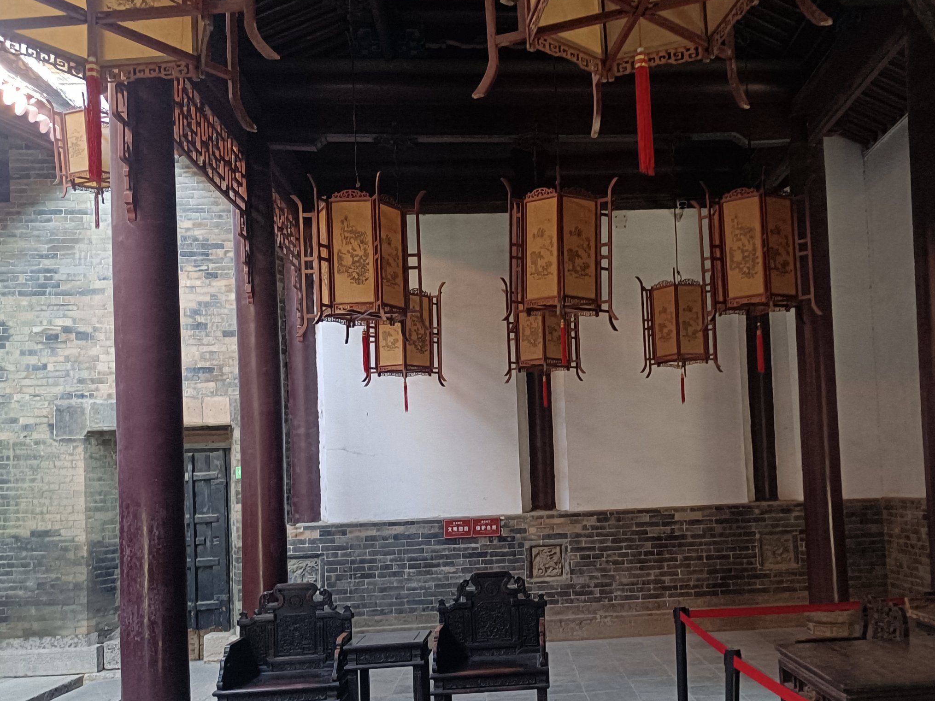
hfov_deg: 52.1
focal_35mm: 35
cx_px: 577
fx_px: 945
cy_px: 443
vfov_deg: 40.4
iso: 1150
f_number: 1.8
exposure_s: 1/33.3
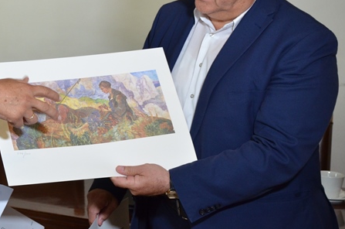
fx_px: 898
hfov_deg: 21.3
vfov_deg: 14.4
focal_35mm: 94
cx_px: 39
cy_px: 27
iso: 1250
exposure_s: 1/125
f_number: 4.2
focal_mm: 35
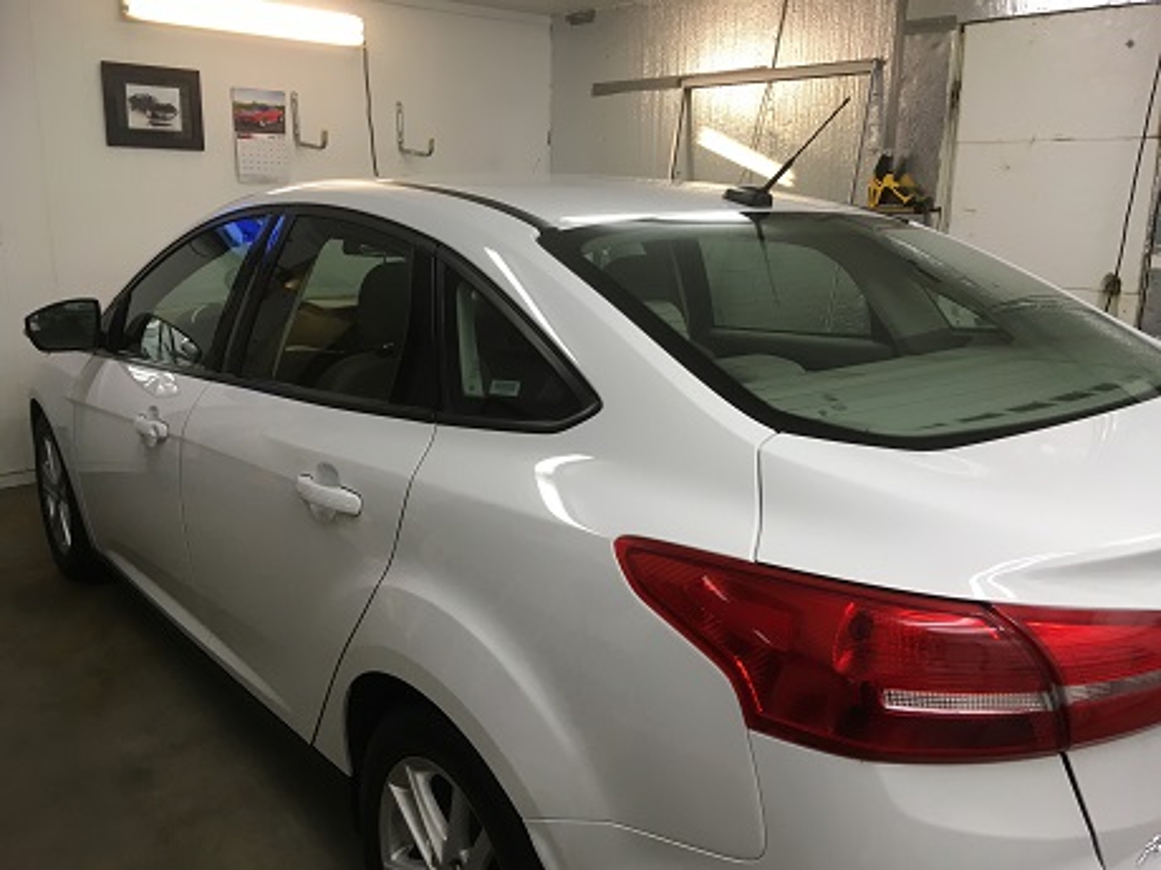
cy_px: 435
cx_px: 580
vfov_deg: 48.2
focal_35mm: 29
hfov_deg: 61.7
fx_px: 973
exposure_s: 1/30
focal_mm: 4.15
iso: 32
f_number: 2.2
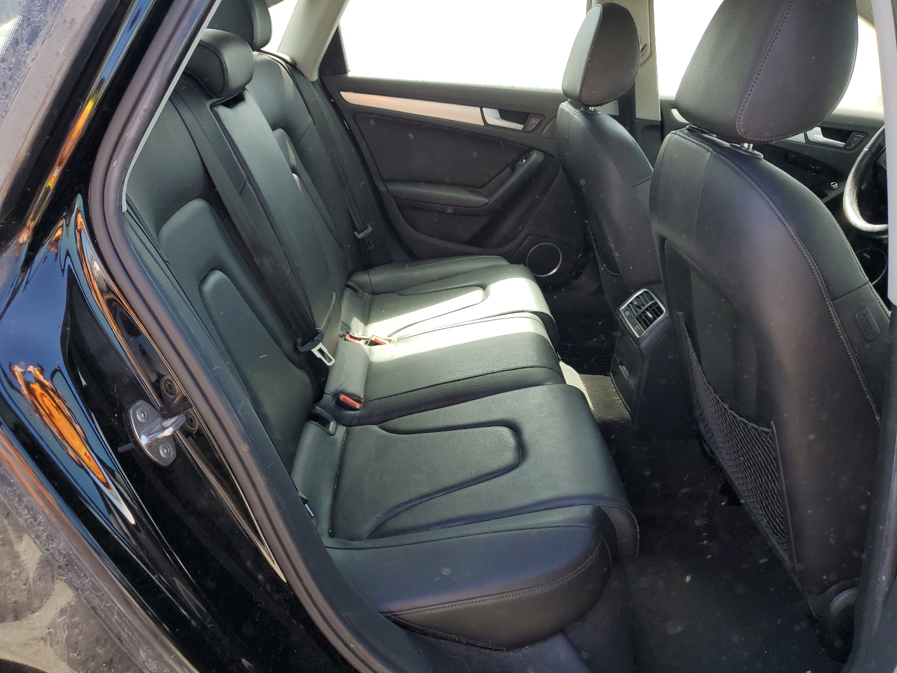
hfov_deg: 67.3
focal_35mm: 26
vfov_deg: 53.1
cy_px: 336
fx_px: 674
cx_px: 448
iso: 50
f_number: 1.5
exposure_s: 1/294
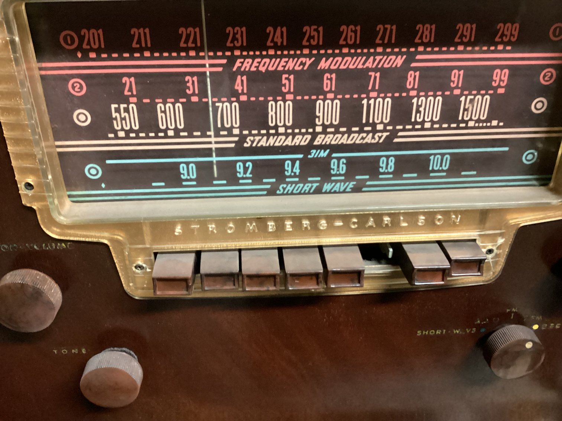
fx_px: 503
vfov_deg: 45.4
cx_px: 281
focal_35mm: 31
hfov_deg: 58.3
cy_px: 210
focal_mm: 3.3
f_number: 2.4
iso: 640
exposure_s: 1/30
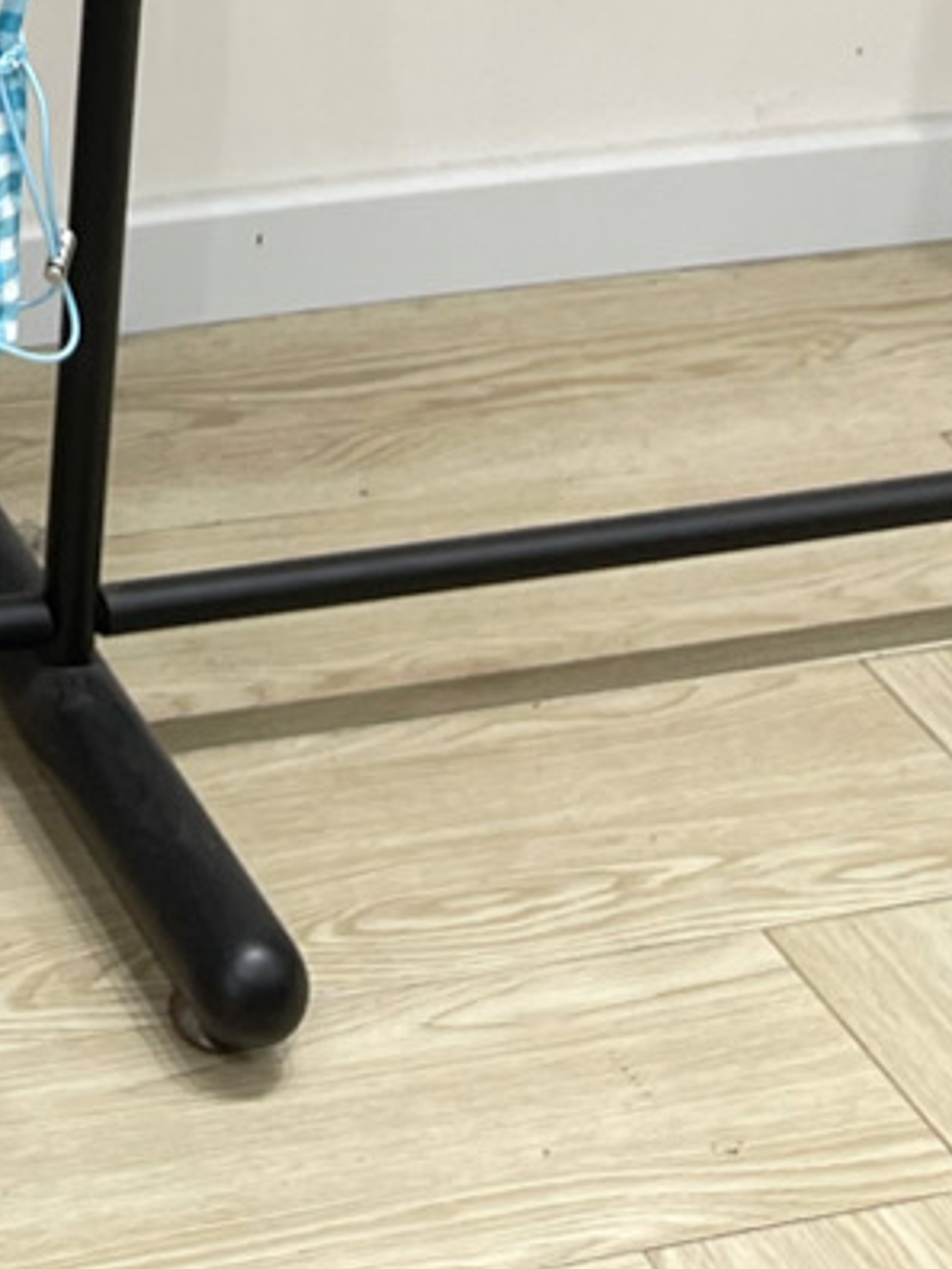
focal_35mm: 112
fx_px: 4107
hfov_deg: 11.9
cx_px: -933
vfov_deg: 14.7
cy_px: -1226
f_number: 1.6
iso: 50
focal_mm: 5.1
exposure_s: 1/100
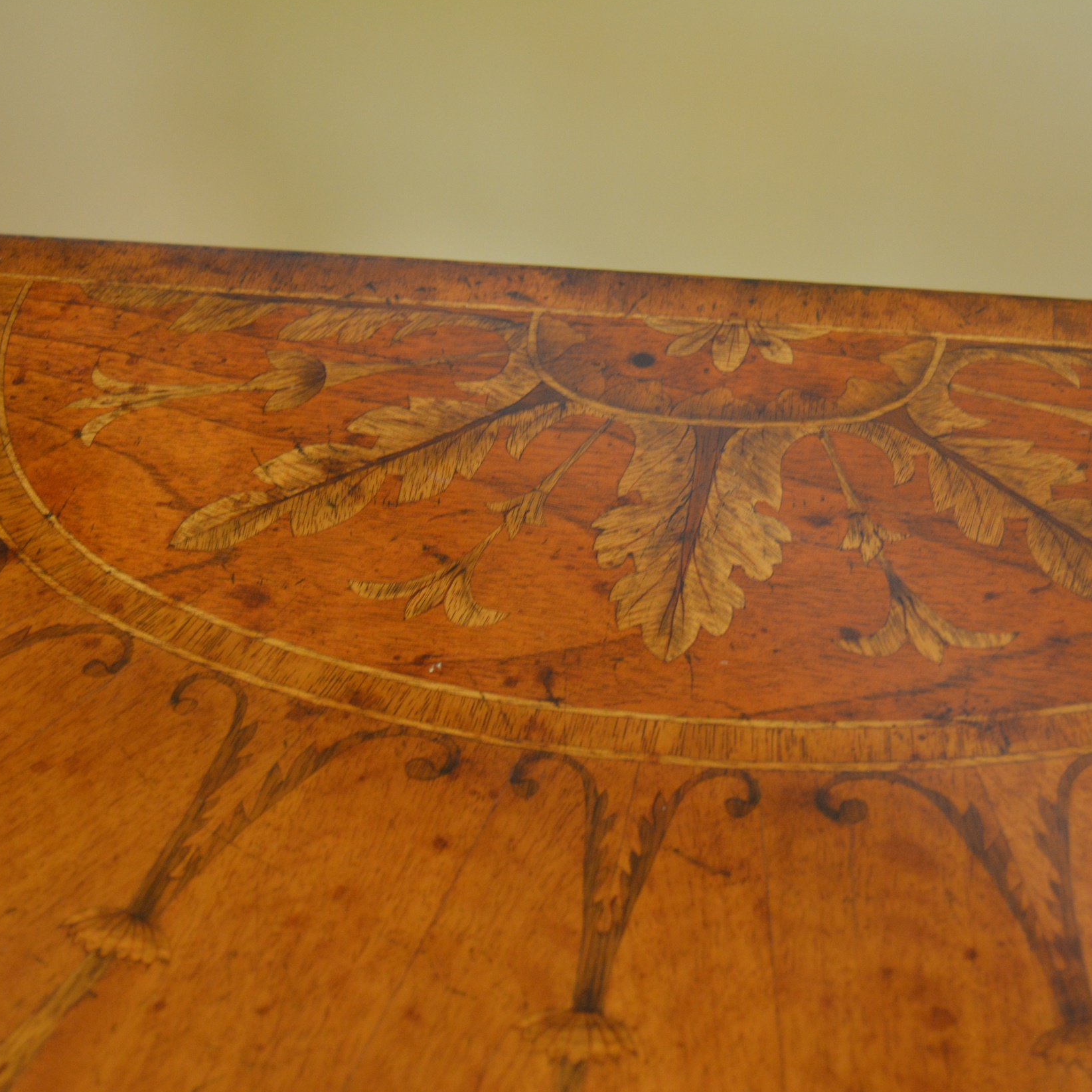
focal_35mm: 62
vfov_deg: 27.7
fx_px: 2213
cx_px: 639
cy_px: 545
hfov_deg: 27.7
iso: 800
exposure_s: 1/60
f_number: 4.5
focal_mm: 32
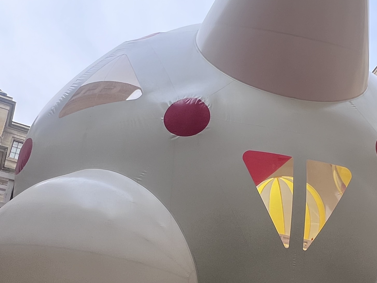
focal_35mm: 36
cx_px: 253
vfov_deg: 38.9
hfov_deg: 50.4
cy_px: 202
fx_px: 392
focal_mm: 1.57
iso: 32
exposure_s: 1/576
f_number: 1.8
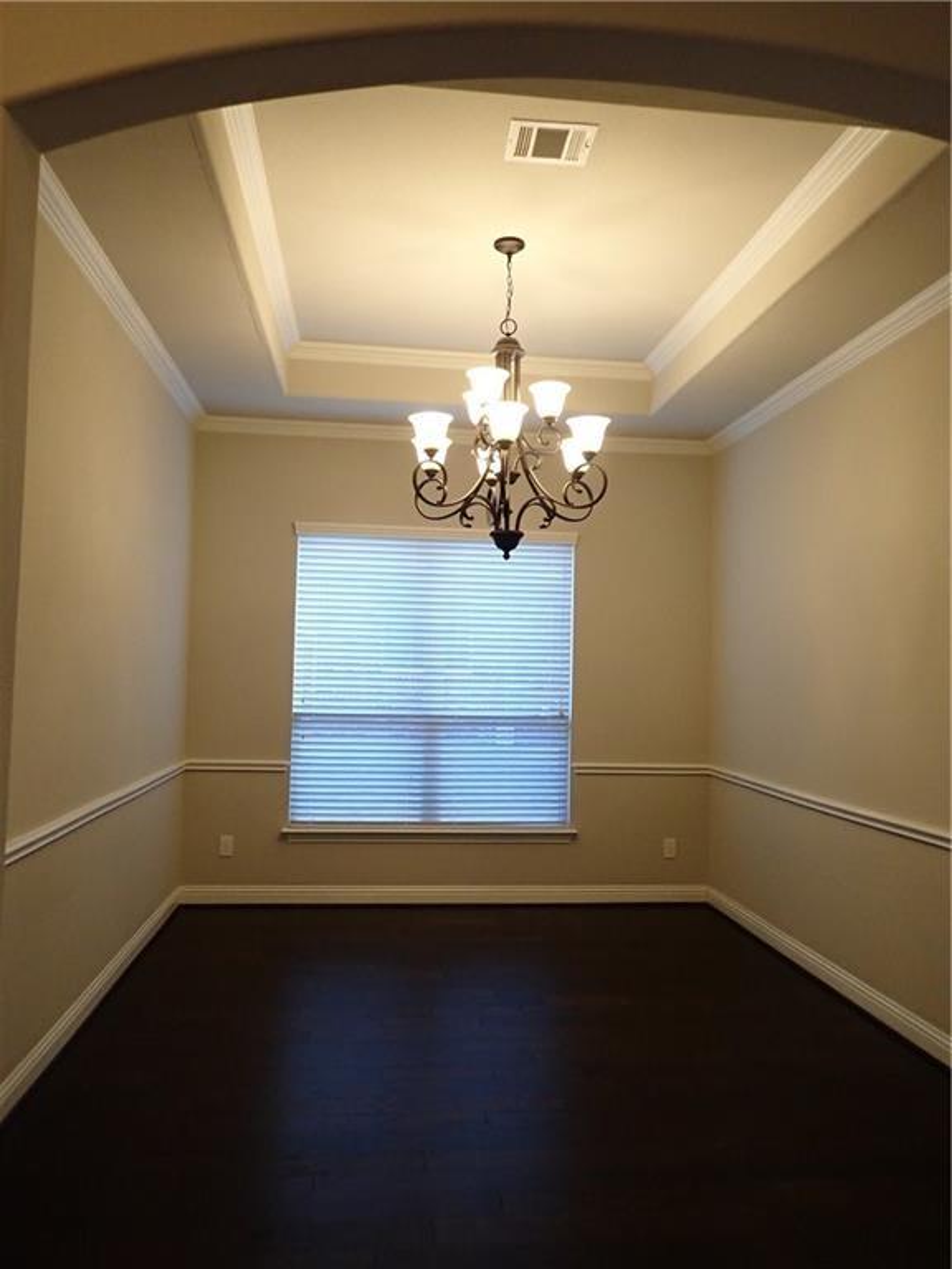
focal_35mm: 25
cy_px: 634
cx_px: 476
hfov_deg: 54.9
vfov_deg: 69.4
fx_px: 917
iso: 400
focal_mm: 4.5
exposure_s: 1/125
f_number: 2
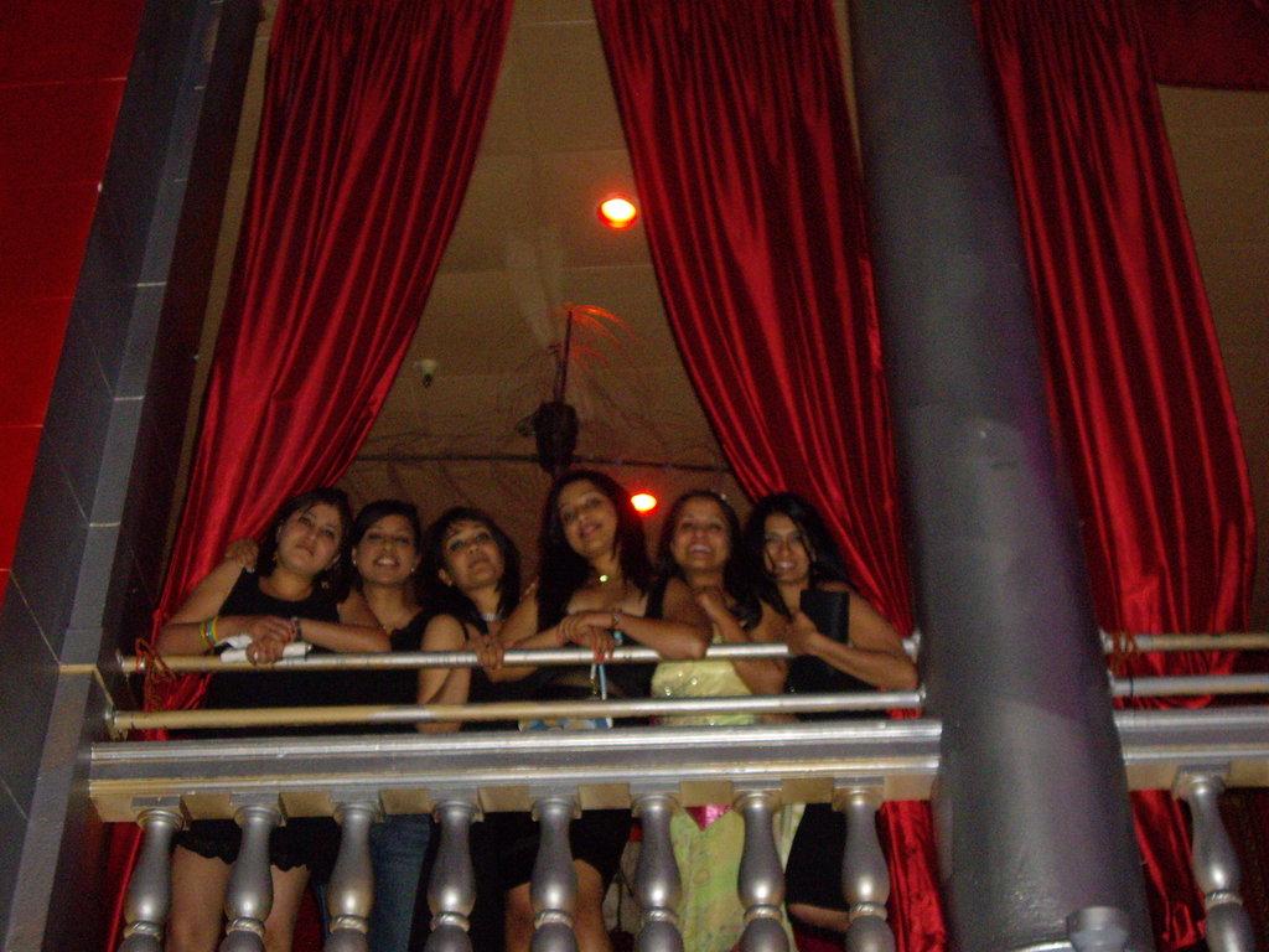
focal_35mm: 55
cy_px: 476
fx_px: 2016
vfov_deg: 26.6
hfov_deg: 34.9
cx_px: 634
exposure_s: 1/60
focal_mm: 9
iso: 400
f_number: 3.3
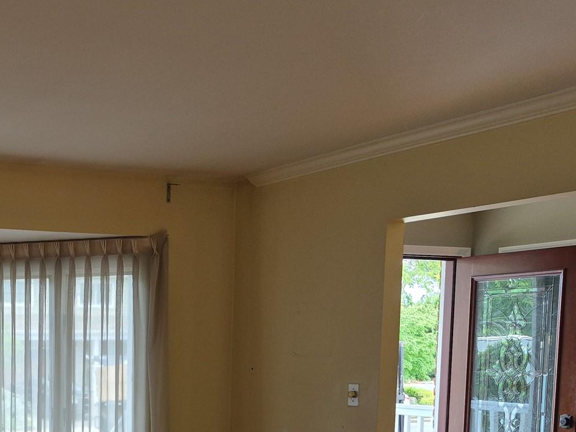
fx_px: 849
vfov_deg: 26.9
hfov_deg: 34.8
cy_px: 436
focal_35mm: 51
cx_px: 29
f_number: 1.8
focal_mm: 5.4
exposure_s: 1/120
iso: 50
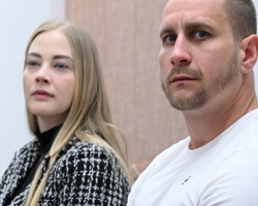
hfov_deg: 10.6
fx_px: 1382
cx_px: 38
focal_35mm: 181
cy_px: 161
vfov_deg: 8.5
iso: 3200
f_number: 5
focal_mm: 70
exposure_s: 1/400
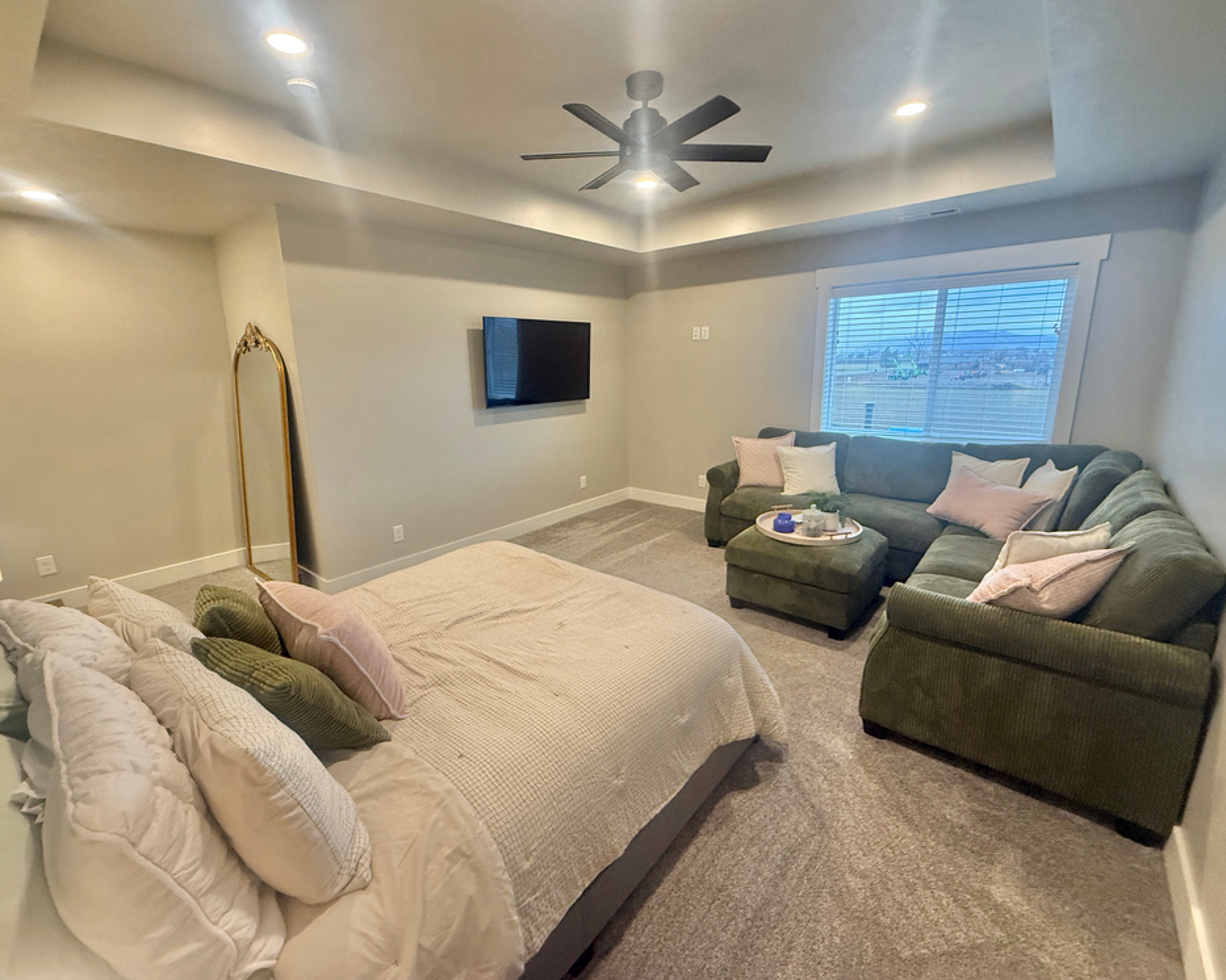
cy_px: 481
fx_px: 544
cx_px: 601
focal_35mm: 15
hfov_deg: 96.8
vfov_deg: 84.0
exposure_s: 1/120
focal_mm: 2.22
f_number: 2.2
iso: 320
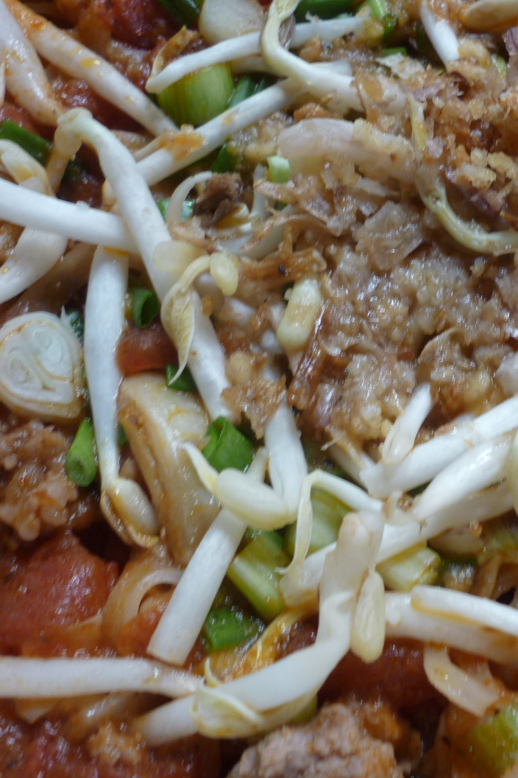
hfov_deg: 25.4
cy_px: 426
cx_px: 440
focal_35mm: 52
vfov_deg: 38.2
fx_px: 1122
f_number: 2.8
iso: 100
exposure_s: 1/30
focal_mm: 5.5
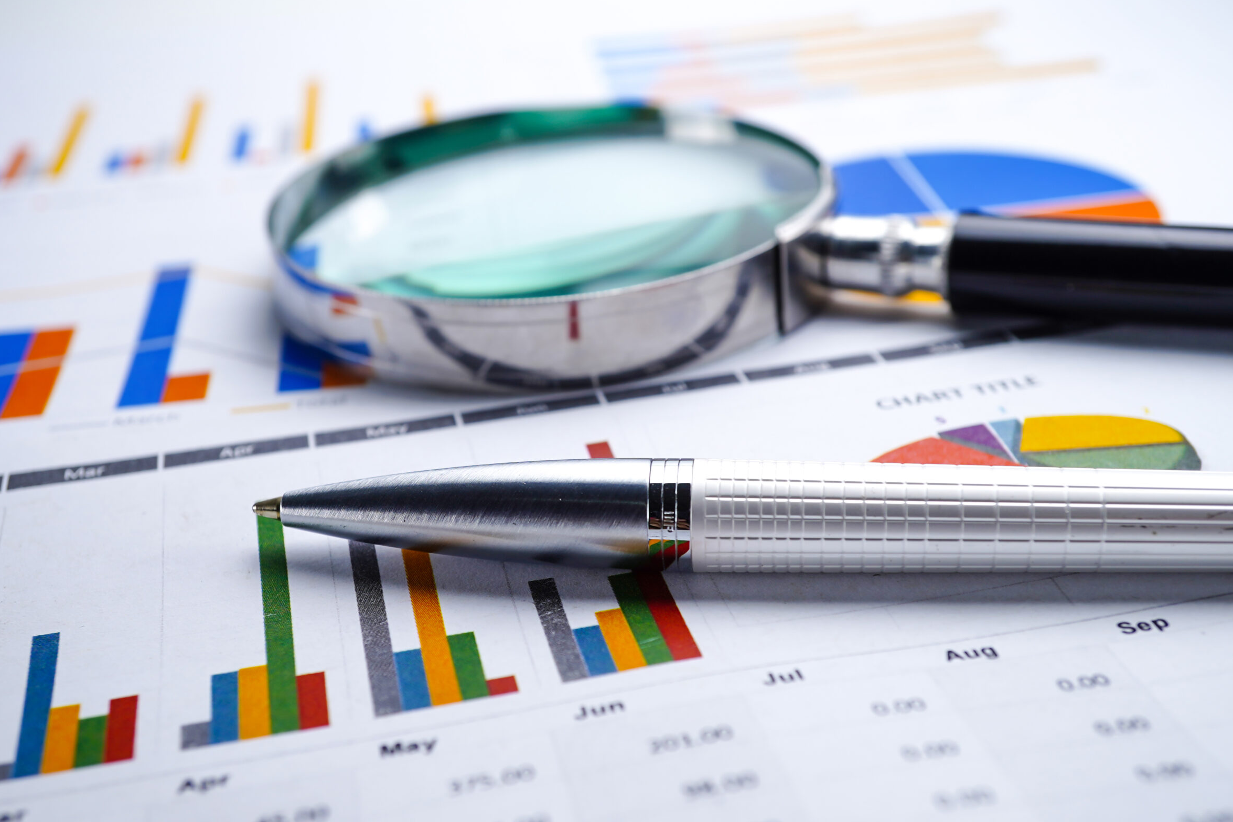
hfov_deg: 40.3
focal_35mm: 49
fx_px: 1678
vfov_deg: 27.5
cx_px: 574
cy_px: 406
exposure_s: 1/80
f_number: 5.6
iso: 125
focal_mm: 30
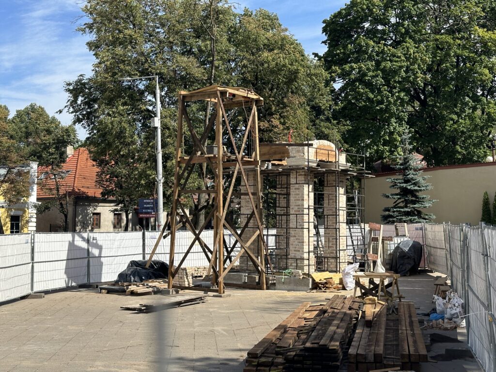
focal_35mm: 48
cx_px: 248
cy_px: 186
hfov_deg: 39.7
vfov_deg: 30.3
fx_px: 688
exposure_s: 1/3731
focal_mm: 6.86
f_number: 1.78
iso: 64
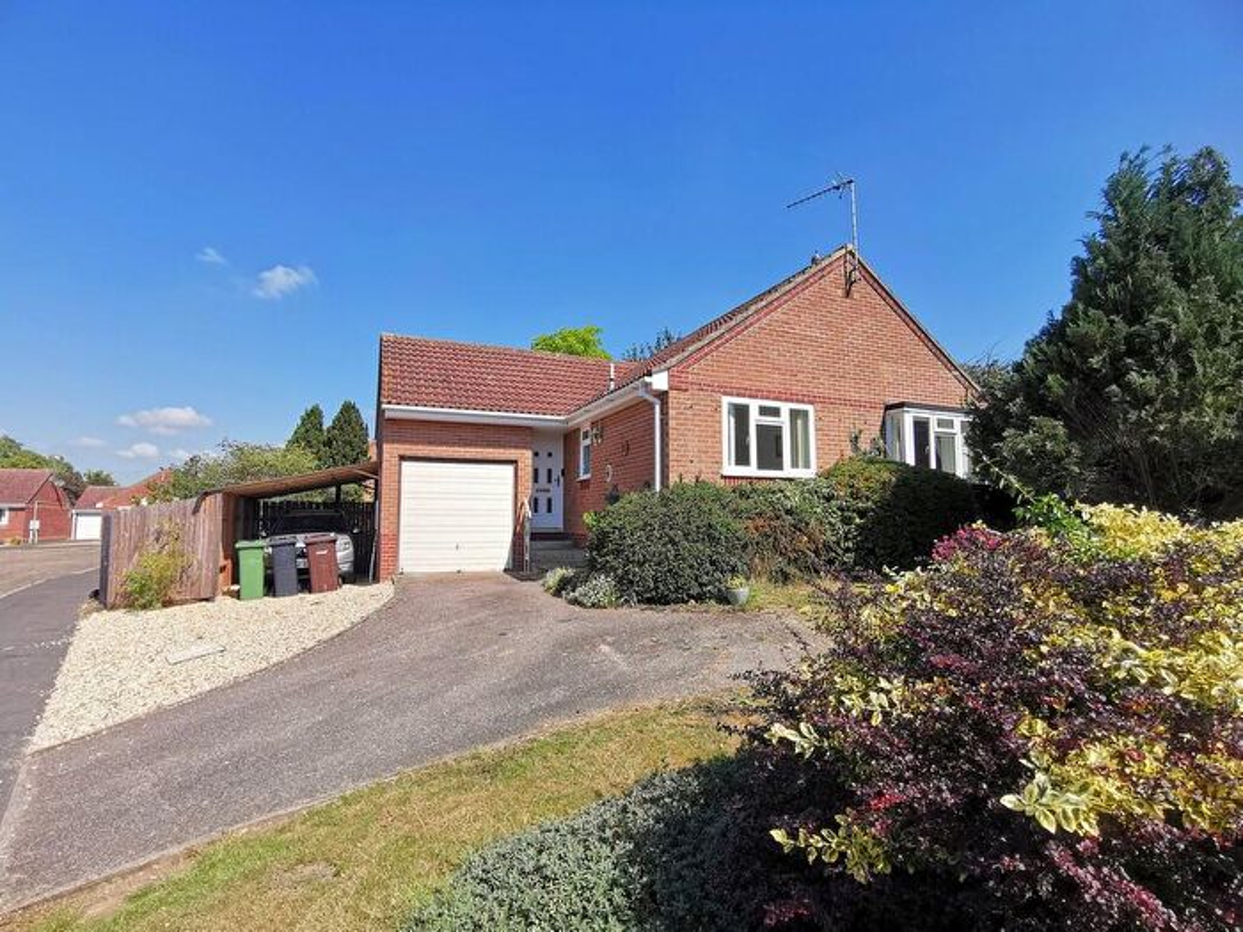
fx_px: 610
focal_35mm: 17
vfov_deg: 74.7
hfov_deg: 91.0
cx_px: 622
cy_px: 466
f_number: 2.2
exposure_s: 1/937
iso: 50
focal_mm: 2.26
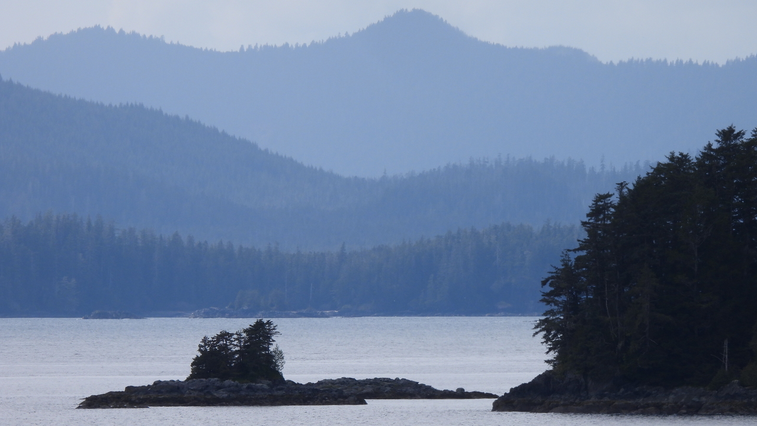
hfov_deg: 2.8
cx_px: 378
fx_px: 15336
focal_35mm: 764
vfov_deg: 1.6
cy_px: 217
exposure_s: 1/640
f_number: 5.6
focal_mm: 125
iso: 100
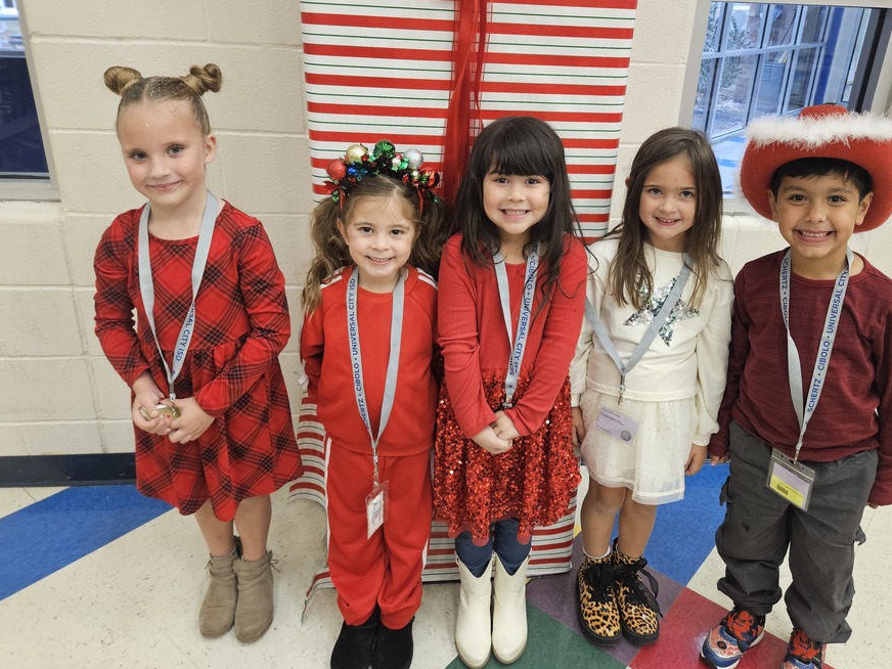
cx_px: 497
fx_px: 696
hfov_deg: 65.1
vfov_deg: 51.2
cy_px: 282
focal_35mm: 27
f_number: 1.8
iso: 500
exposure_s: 1/120
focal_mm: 5.4
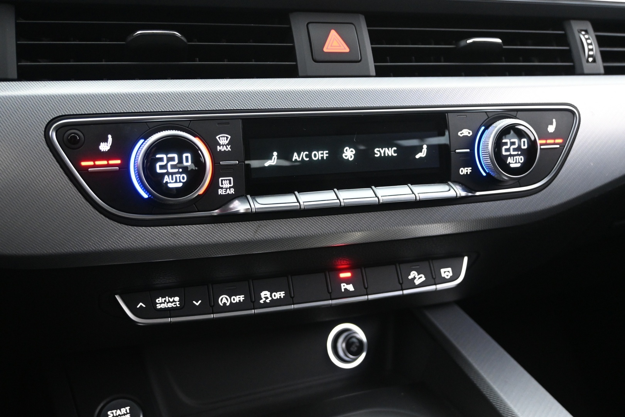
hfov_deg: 52.2
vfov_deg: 36.2
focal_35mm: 37
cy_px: 208
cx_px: 312
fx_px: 638
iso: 2500
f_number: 4.2
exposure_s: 1/10
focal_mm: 24.5
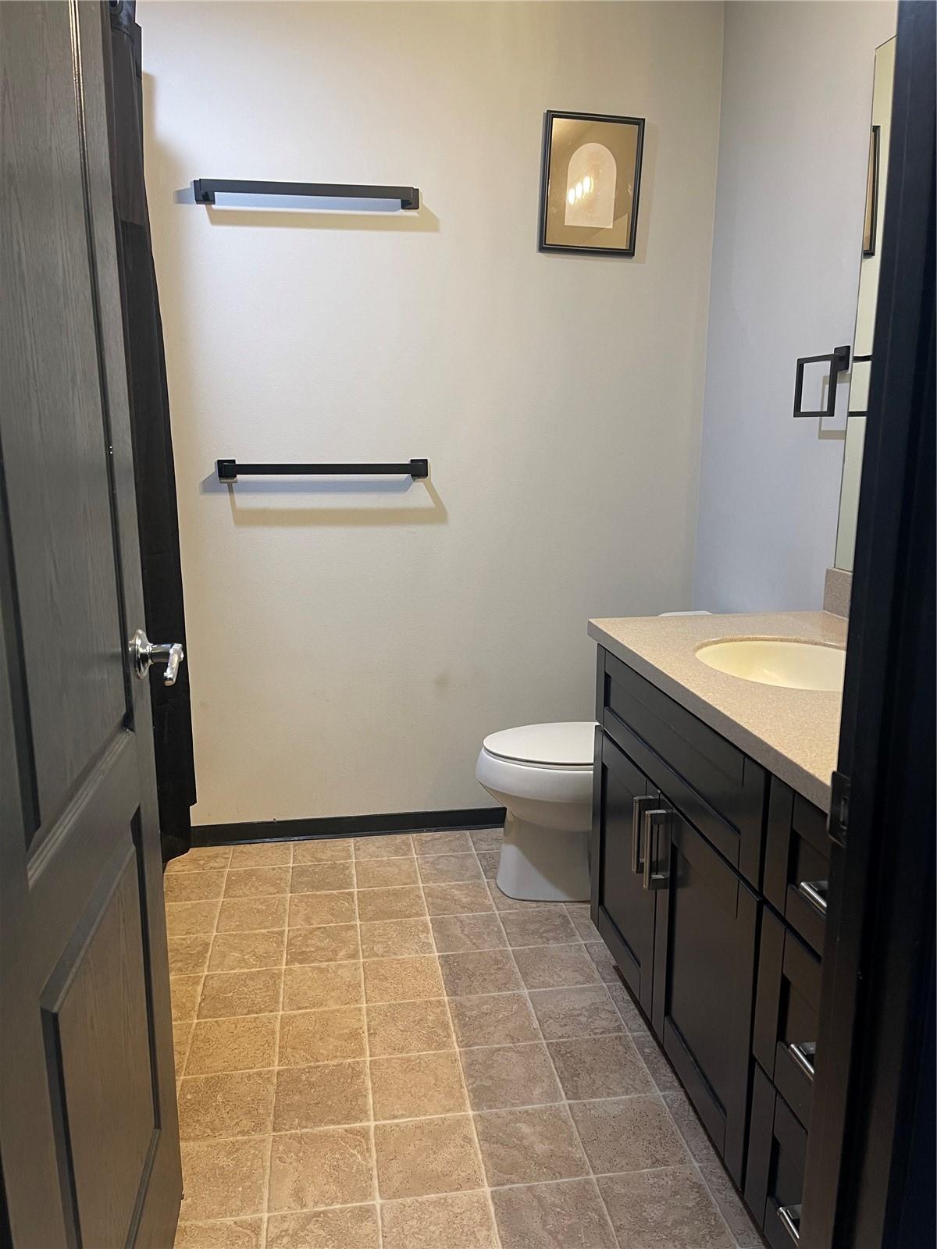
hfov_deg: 54.9
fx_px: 902
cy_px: 624
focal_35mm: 25
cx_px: 468
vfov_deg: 69.4
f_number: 1.6
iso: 160
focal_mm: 5.1
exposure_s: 1/60
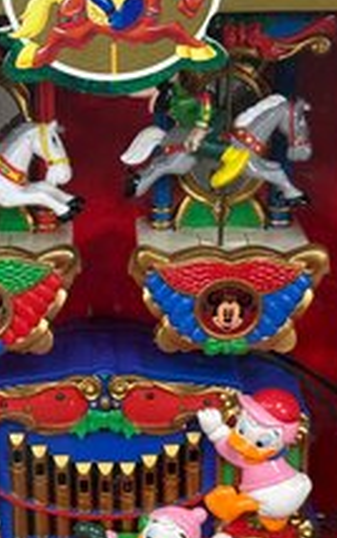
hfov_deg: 17.3
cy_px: 285
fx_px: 1101
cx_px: 82
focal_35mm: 75
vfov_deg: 27.5
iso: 100
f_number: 1.78
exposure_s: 1/120
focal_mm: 6.86
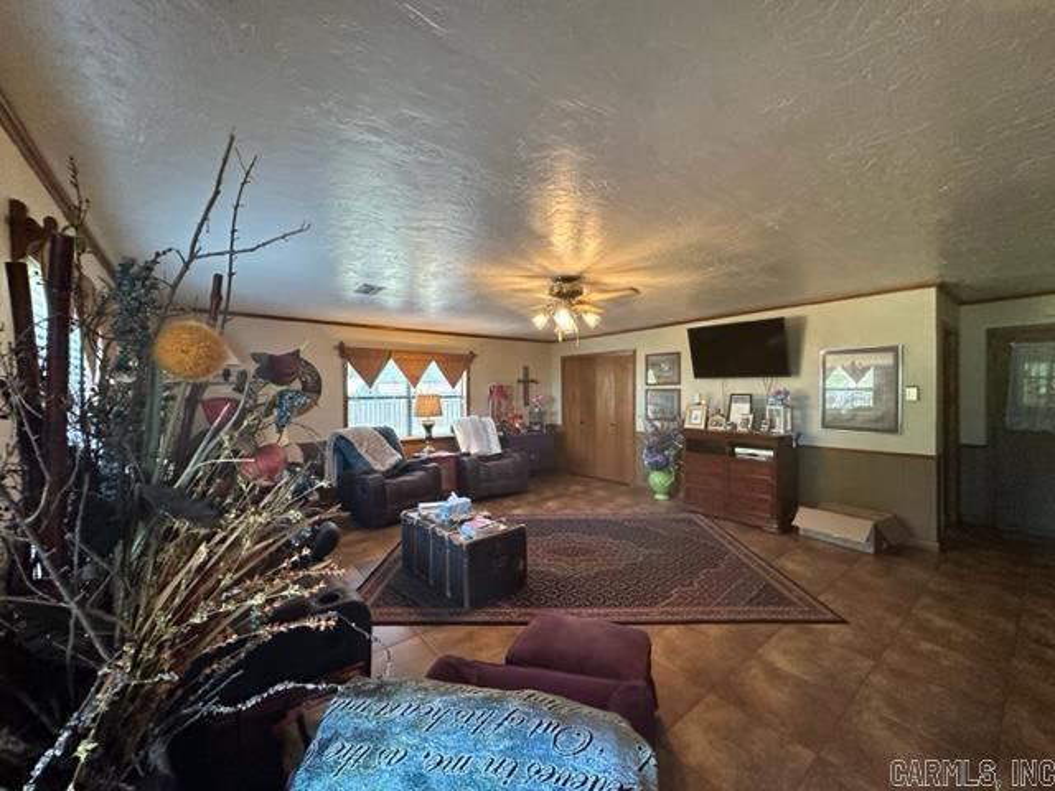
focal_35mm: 14
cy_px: 396
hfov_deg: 102.1
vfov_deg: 85.7
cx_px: 528
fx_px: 427
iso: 400
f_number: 2.2
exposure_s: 1/60
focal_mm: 2.22
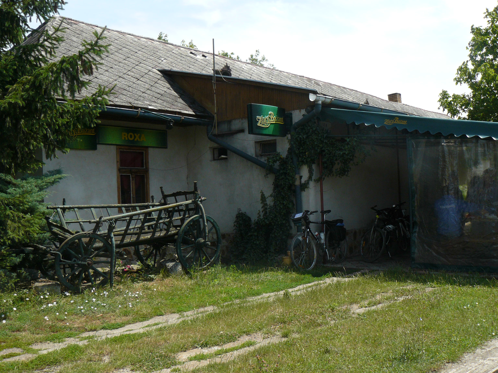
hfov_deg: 51.4
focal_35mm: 36
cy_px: 186
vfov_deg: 39.7
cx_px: 249
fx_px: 518
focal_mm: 6
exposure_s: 1/320
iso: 100
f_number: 5.6
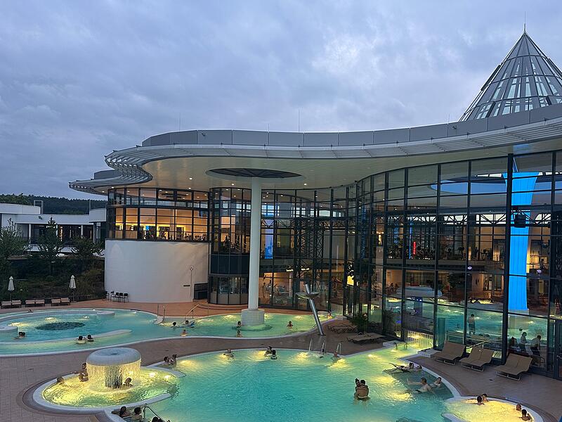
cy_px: 211
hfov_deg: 71.6
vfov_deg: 56.8
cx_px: 281
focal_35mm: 24
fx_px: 390
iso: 160
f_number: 1.78
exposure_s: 1/82
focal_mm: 6.86
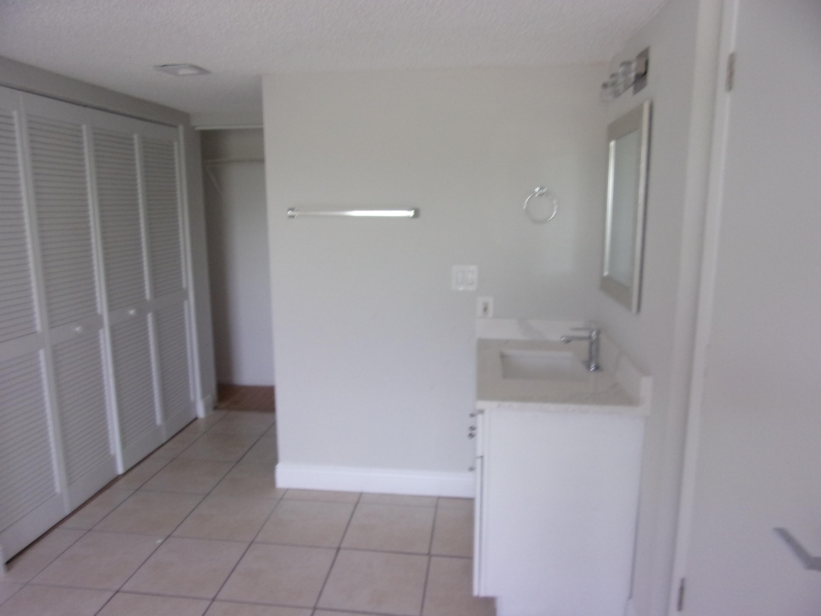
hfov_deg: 71.6
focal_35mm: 24
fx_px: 569
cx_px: 410
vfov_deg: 56.8
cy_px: 308
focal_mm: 4.3
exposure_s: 1/34
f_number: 3.3
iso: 130
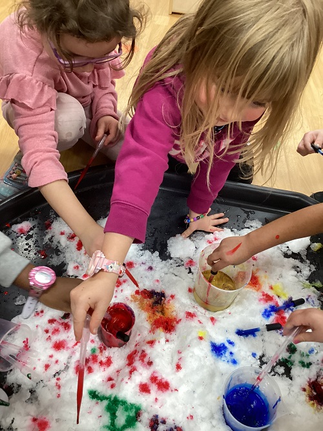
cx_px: 162
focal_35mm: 31
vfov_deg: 58.3
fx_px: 385
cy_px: 216
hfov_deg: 45.5
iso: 250
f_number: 2.4
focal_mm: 3.3
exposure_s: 1/60
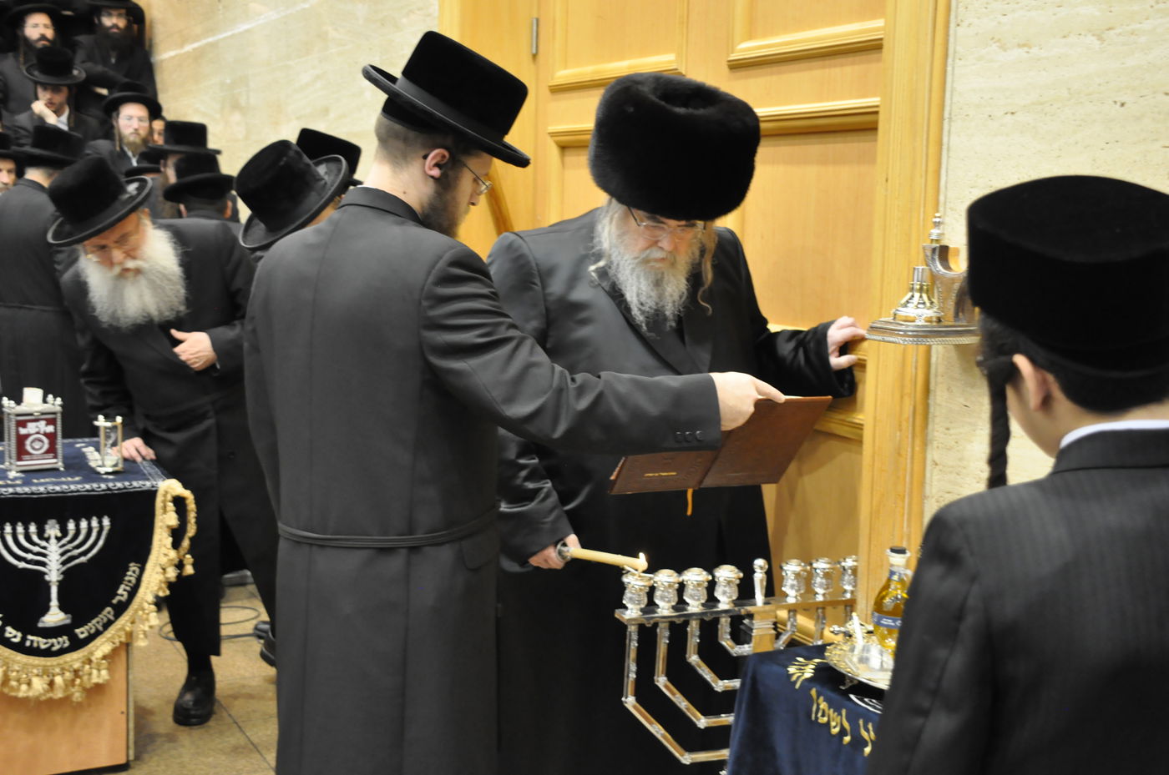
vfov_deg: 28.0
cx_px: 584
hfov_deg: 41.2
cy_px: 388
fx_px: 1556
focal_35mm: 48
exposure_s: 1/40
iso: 1600
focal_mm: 32
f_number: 4.2
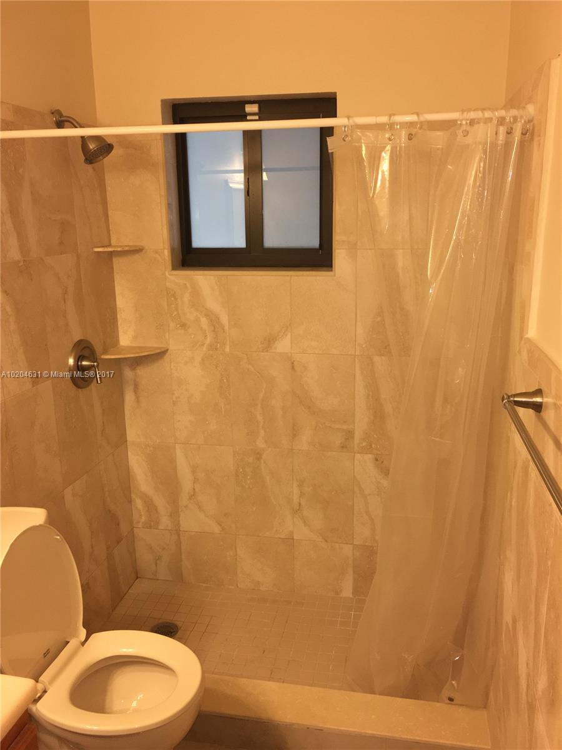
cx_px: 281
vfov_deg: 61.7
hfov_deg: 48.2
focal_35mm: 29
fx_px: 628
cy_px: 375
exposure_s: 1/30
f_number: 2.2
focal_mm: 4.15
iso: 40
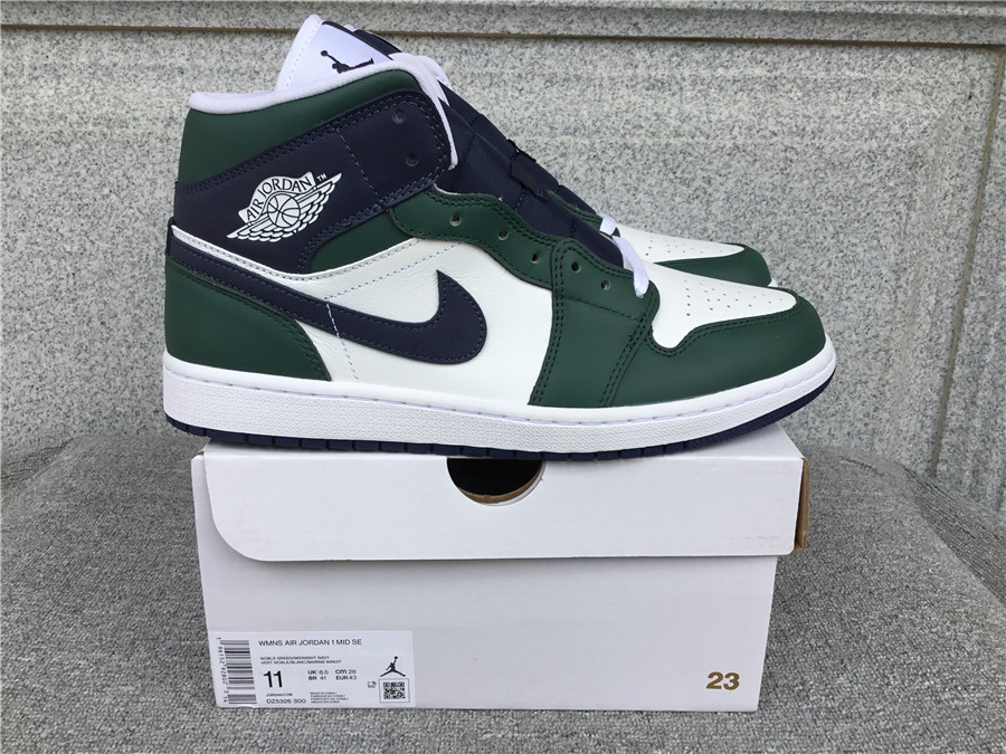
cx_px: 503
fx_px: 901
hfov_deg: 58.4
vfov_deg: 45.4
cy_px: 377
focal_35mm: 31
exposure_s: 1/270
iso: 25
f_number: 2.4
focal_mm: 3.3
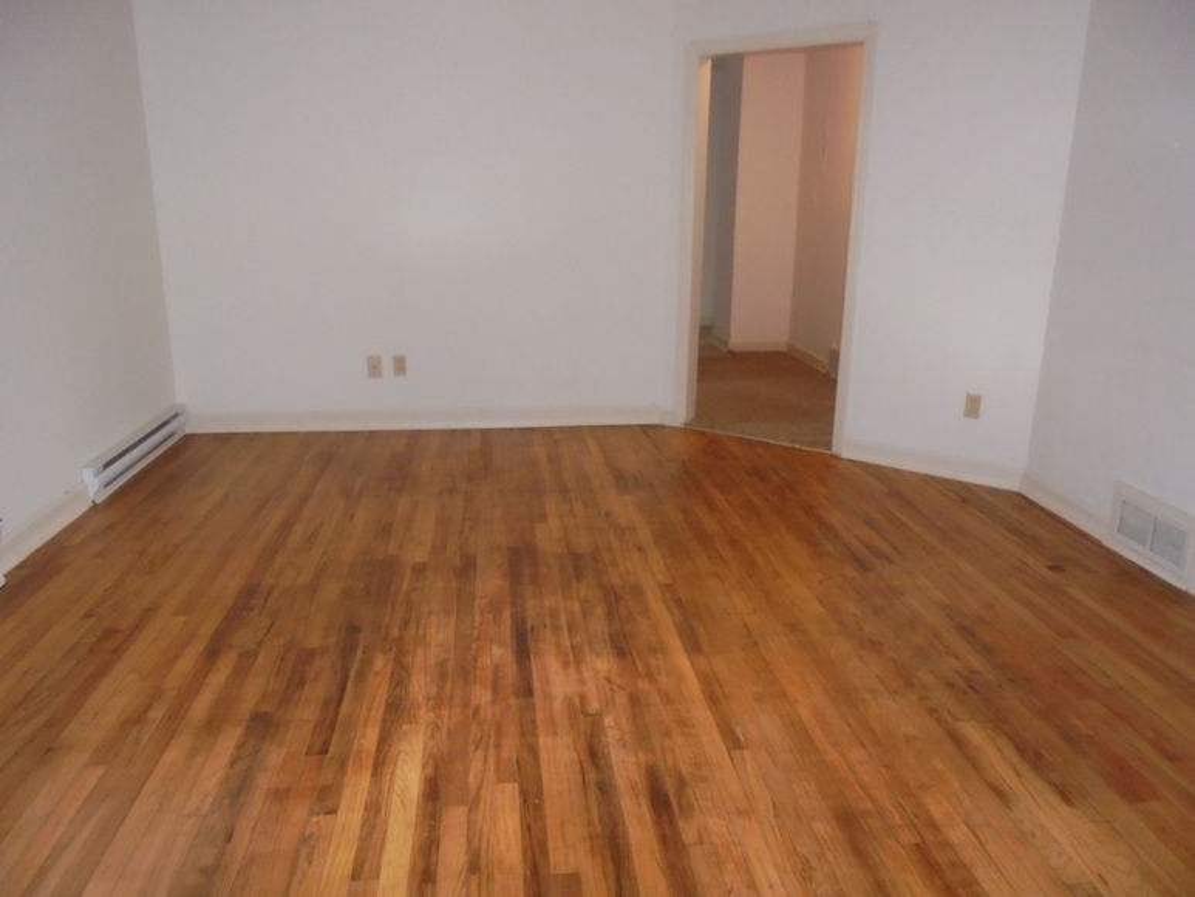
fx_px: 898
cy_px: 448
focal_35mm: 26
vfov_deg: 53.1
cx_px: 598
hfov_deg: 67.3
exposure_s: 1/30
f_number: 3.5
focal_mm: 4.6
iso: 400
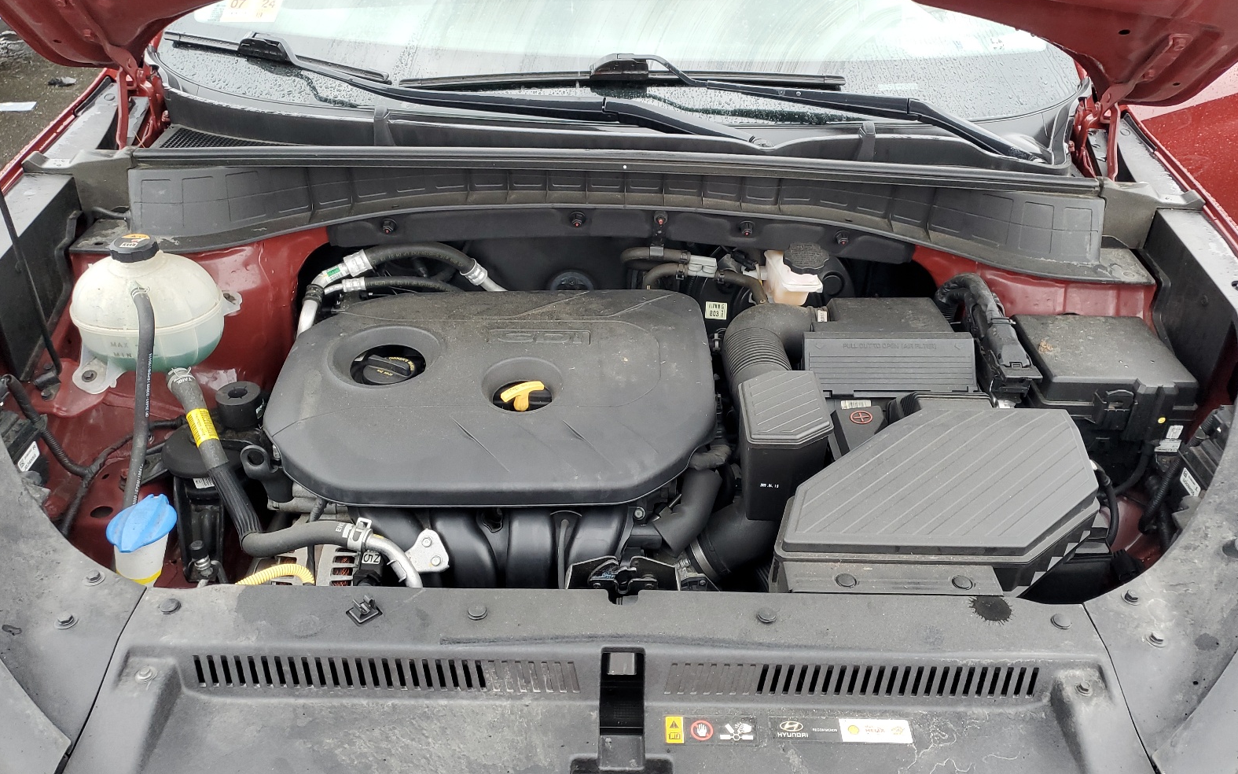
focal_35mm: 28
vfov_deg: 44.5
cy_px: 348
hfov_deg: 66.5
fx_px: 945
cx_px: 626
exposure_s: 1/60.2
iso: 70
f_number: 1.5
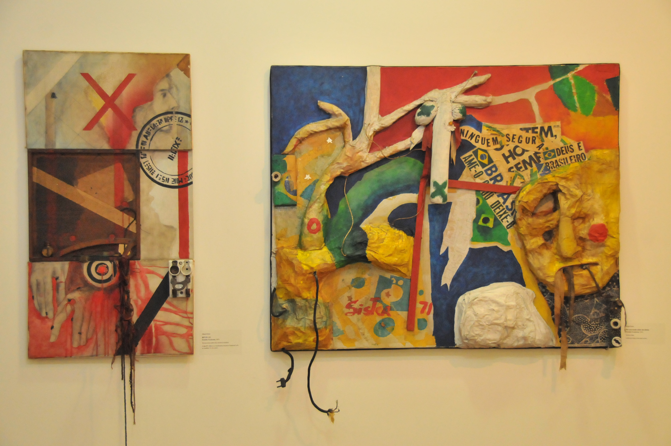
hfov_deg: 36.9
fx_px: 1005
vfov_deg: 25.0
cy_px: 223
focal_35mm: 54
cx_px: 336
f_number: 4.5
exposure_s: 1/125
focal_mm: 36
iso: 3200
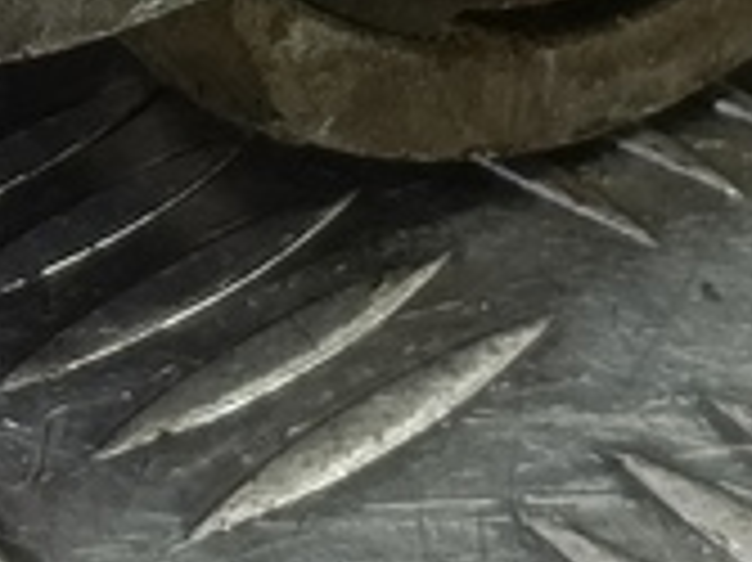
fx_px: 3061
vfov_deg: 9.4
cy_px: -796
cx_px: -108
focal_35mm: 141
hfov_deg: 13.7
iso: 138
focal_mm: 4.11
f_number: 1.6
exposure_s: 1/50
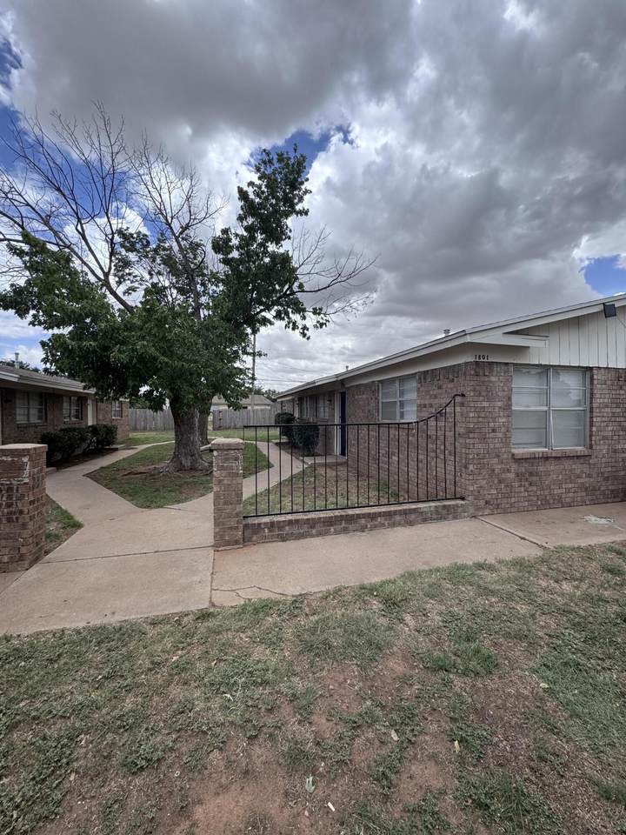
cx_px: 313
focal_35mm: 14
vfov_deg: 102.1
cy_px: 418
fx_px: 338
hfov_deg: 85.7
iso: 40
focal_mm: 2.22
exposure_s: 1/1506
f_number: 2.2
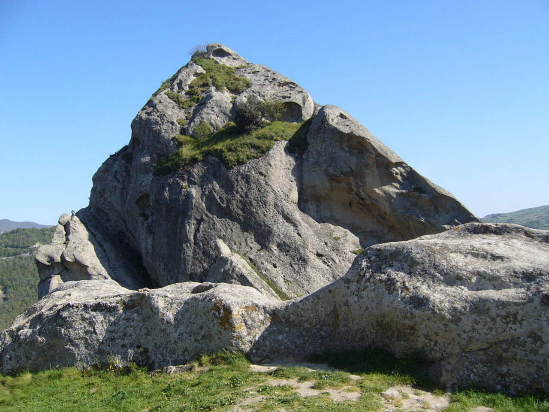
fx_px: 555
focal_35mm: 35
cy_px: 206
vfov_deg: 40.7
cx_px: 274
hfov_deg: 52.6
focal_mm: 5.8
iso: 80
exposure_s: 1/200
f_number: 5.6
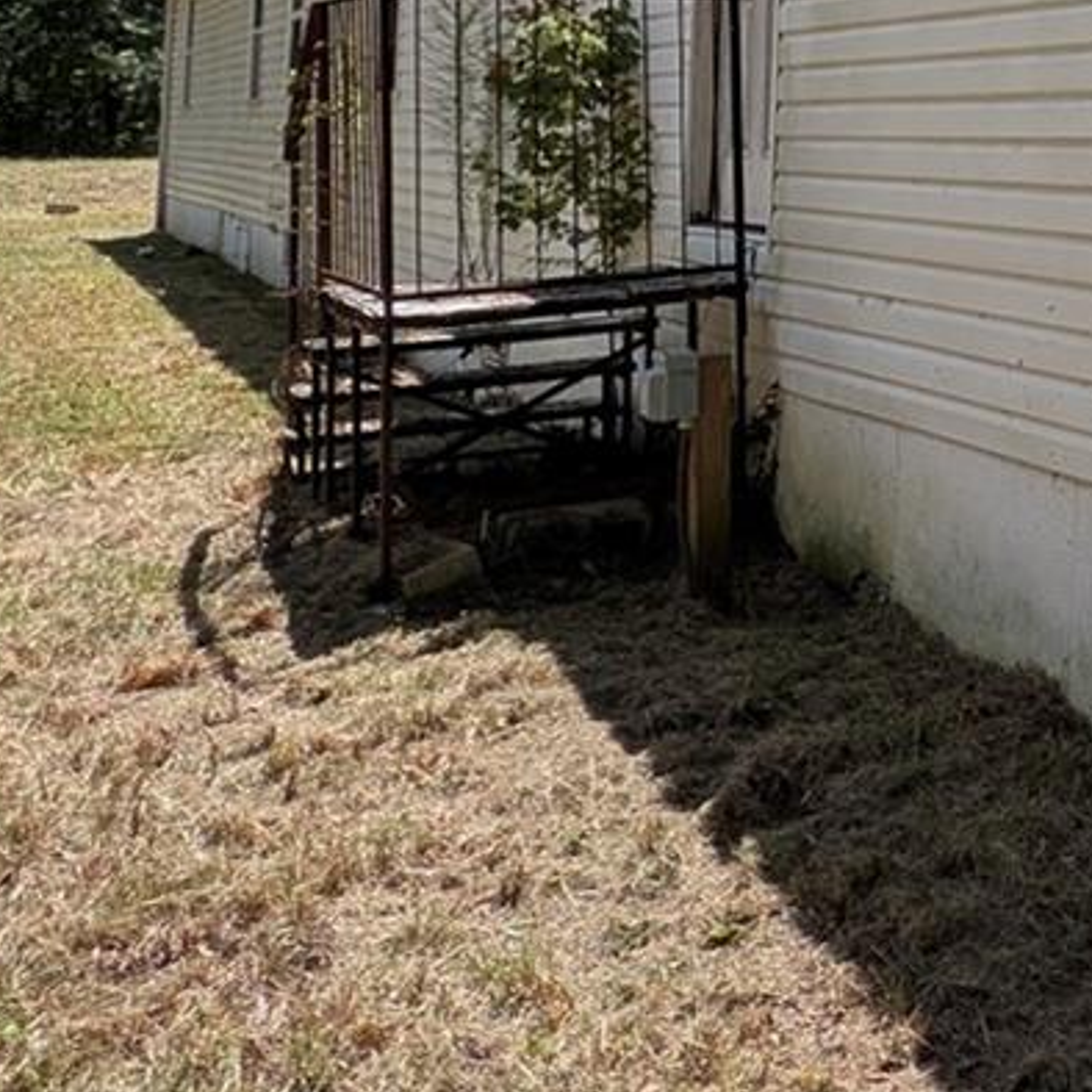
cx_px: 1458
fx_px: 1535
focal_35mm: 43
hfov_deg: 30.1
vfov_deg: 36.1
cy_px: 55
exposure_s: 1/1905
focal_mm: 2.23
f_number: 1.95
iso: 42
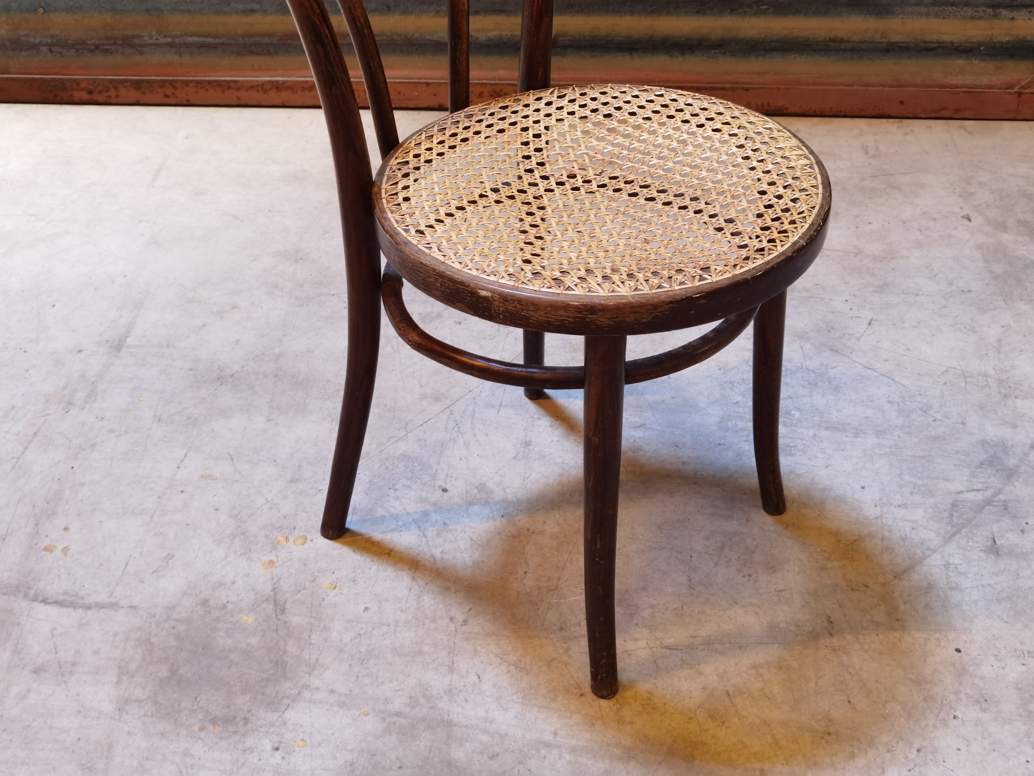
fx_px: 1344
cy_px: 388
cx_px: 517
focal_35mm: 45
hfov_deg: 42.1
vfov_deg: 32.2
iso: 320
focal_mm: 6.71
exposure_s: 1/33.3
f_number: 1.9
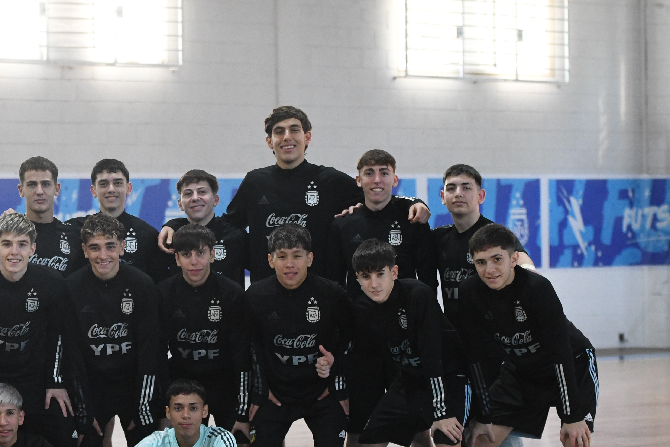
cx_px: 107
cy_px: 323
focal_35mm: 186
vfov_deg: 7.4
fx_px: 3461
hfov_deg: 11.0
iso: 3200
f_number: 2.8
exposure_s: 1/640
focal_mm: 70
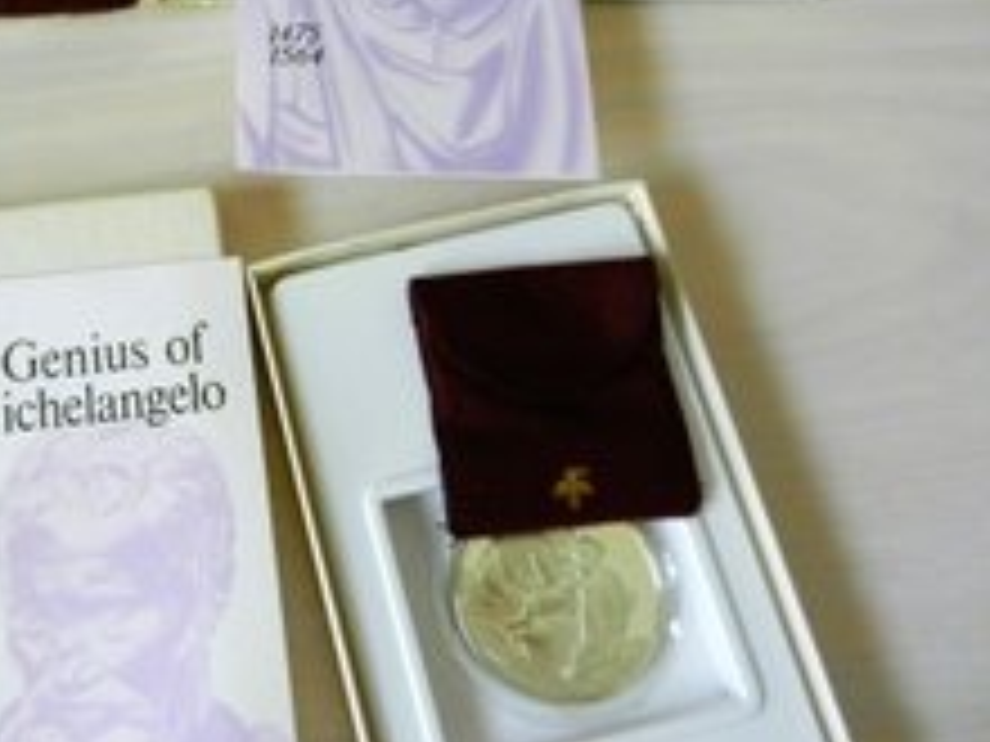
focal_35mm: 39
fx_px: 1115
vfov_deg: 36.1
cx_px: 232
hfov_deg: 45.9
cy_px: 196
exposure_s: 1/80
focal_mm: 4.5
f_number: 3.5
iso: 160
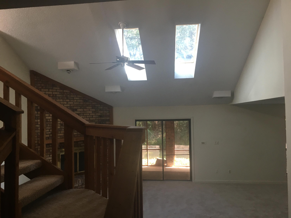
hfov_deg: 61.7
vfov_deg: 48.2
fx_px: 244
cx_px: 146
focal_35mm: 29
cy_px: 109
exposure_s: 1/30
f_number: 2.2
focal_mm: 4.15
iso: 80
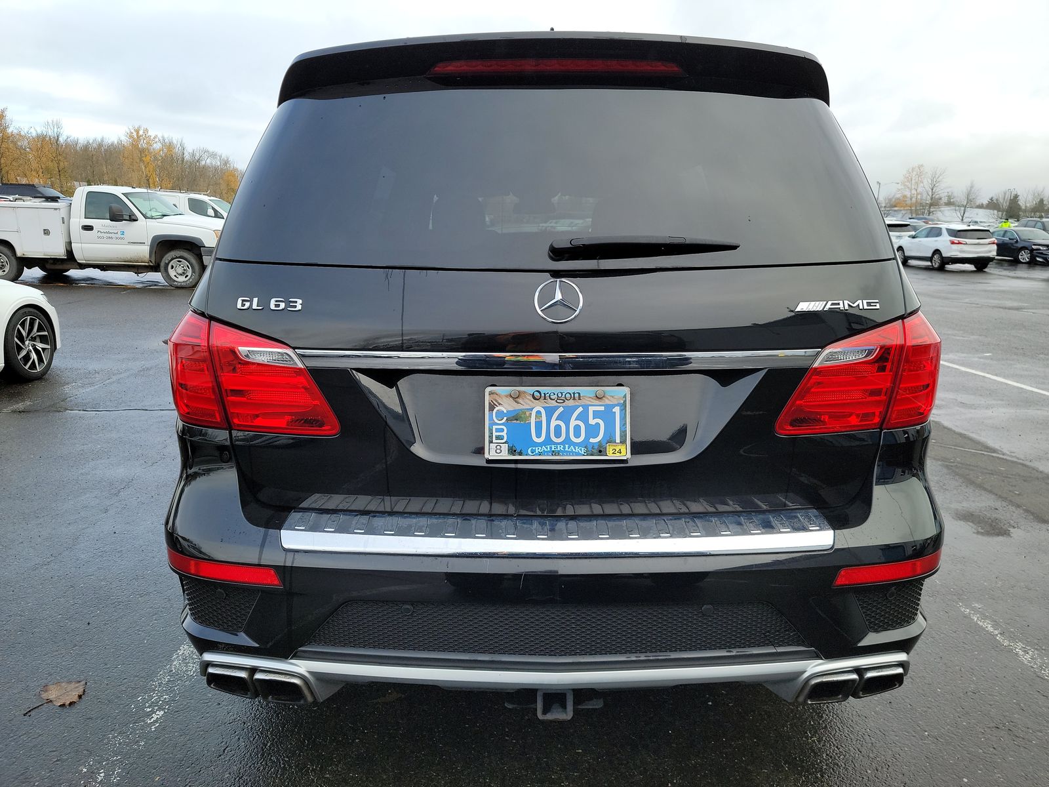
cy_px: 394
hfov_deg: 71.6
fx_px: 727
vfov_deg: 56.8
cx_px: 524
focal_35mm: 24
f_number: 1.8
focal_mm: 6.7
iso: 50
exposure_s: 1/189
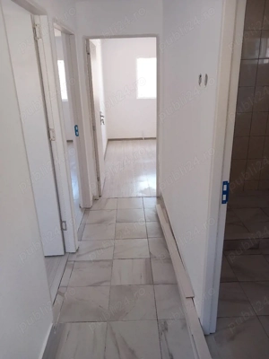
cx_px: 134
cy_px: 180
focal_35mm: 27
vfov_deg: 65.3
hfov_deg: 51.4
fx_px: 280
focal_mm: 4
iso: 80
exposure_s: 1/50.3
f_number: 1.8
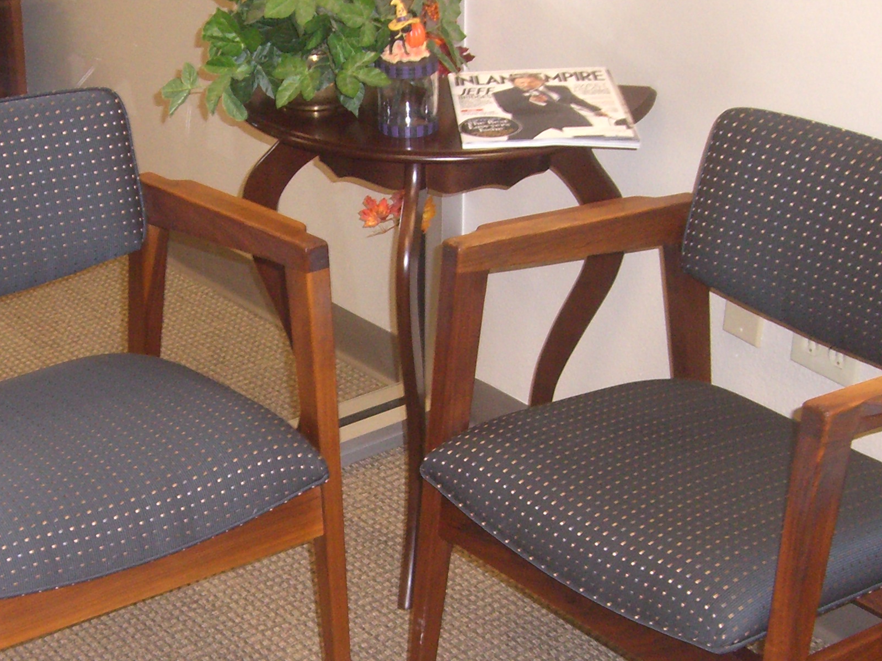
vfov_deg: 20.1
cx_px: 277
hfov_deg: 26.5
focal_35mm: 73
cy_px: 431
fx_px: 1860
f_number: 2.7
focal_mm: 6.2
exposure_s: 1/60
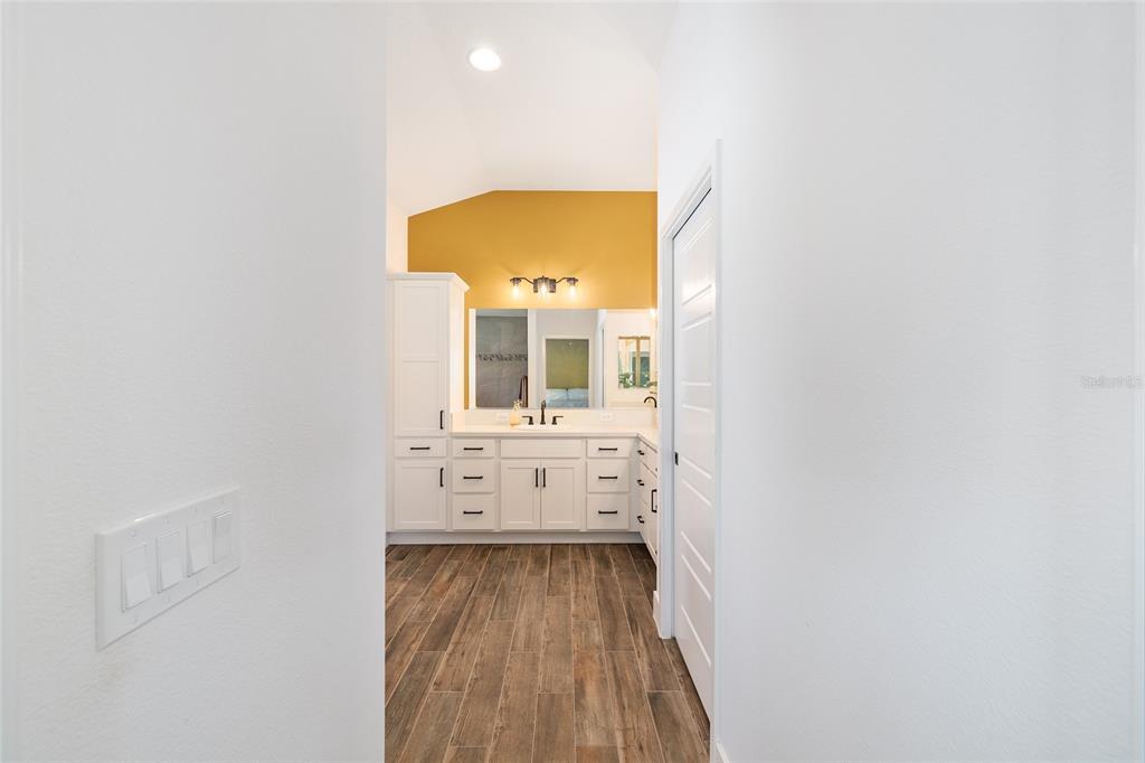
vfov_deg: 77.3
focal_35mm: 15
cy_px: 382
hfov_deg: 100.4
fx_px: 477
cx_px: 572
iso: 500
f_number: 8
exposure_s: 1/25
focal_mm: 15
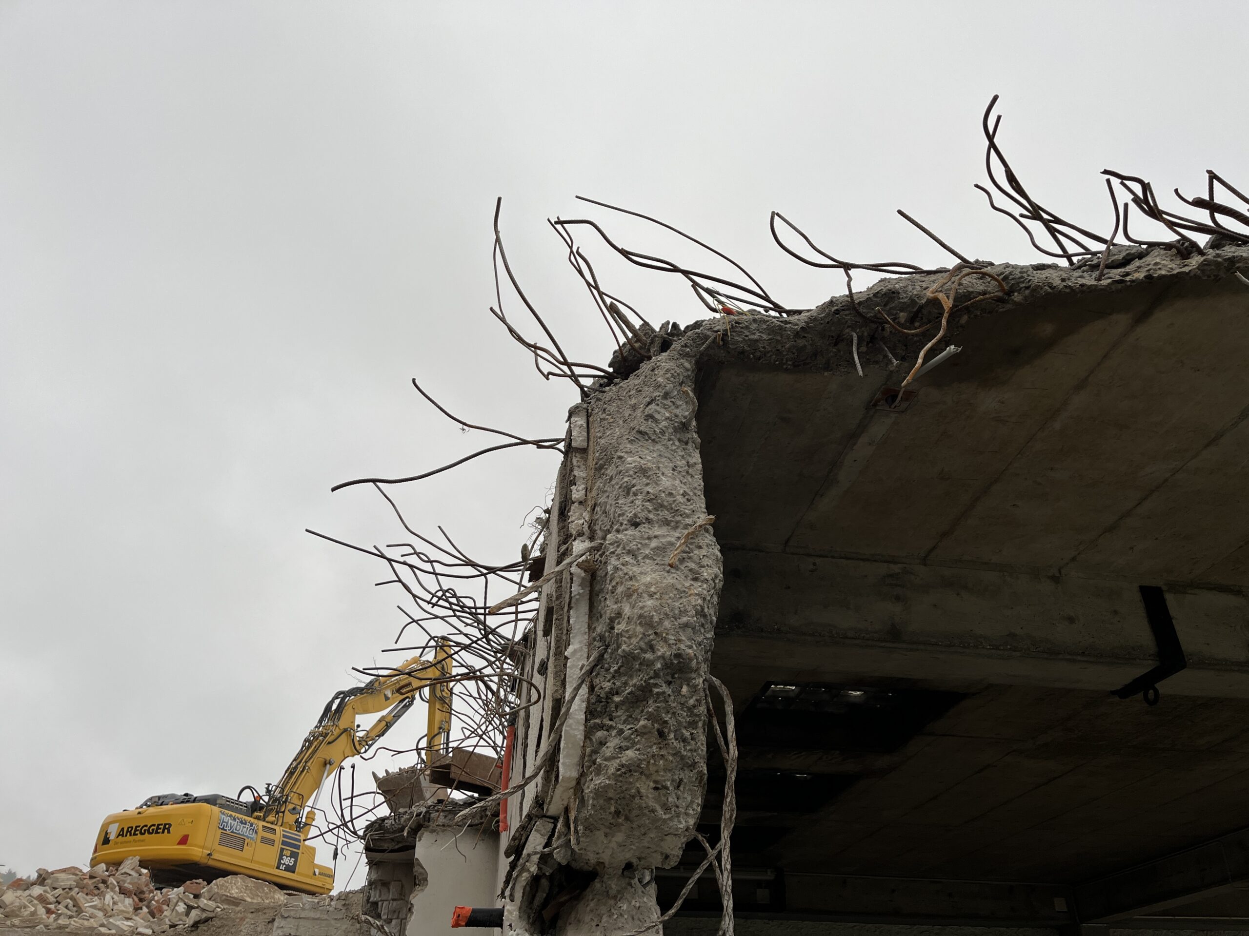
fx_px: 938
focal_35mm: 26
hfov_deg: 67.3
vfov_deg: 53.1
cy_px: 468
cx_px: 624
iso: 40
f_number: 1.6
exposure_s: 1/122
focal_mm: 5.1
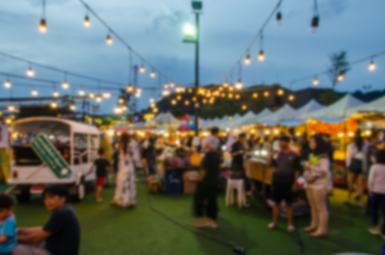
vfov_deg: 47.8
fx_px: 288
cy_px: 128
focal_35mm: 27
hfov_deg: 67.5
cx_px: 192
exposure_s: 1/8
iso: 100
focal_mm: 18
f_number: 8
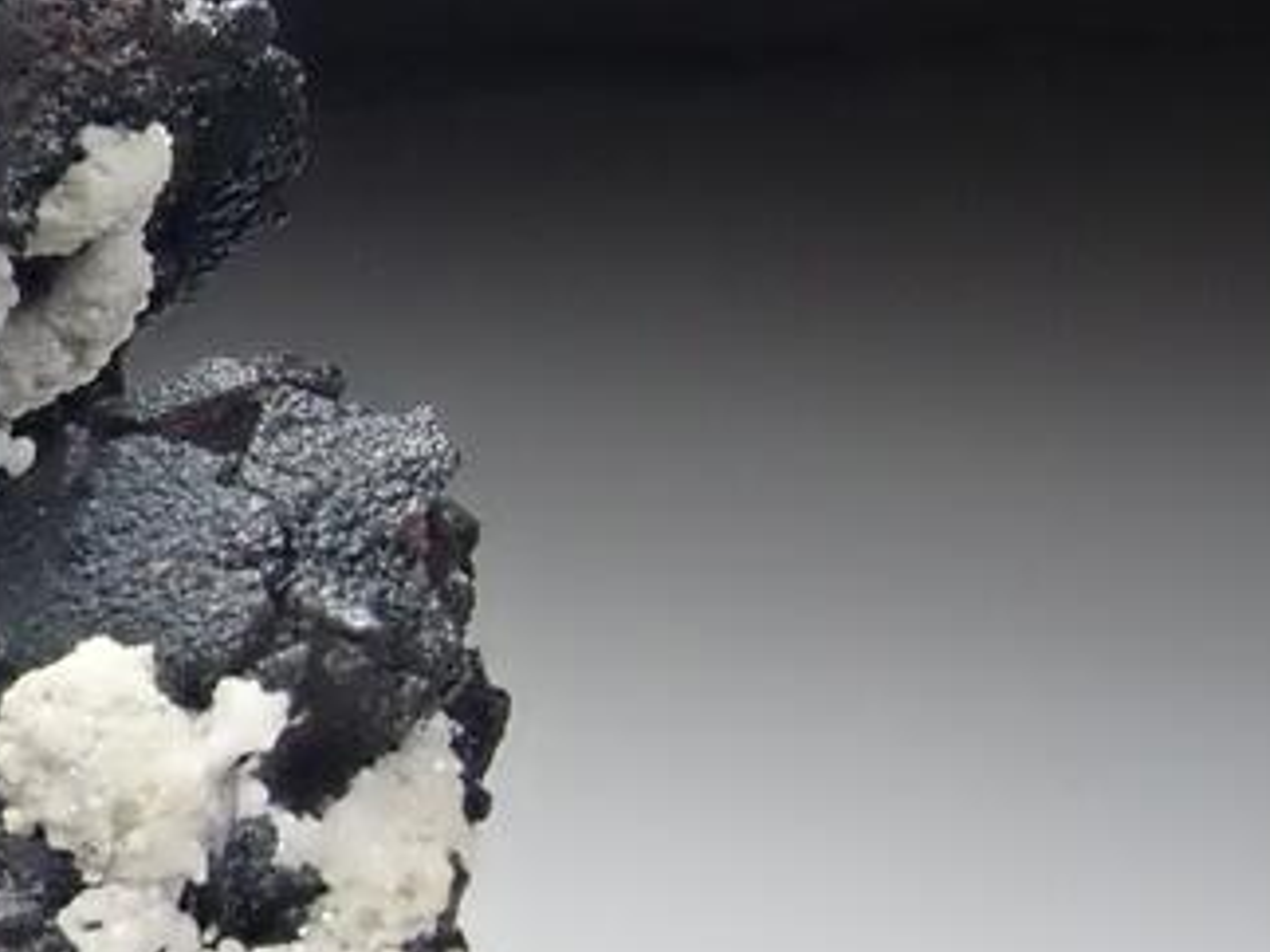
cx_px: -869
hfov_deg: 12.5
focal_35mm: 147
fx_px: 5391
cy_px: 830
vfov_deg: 10.0
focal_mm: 6.83
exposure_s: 1/160
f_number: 3.5
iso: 160
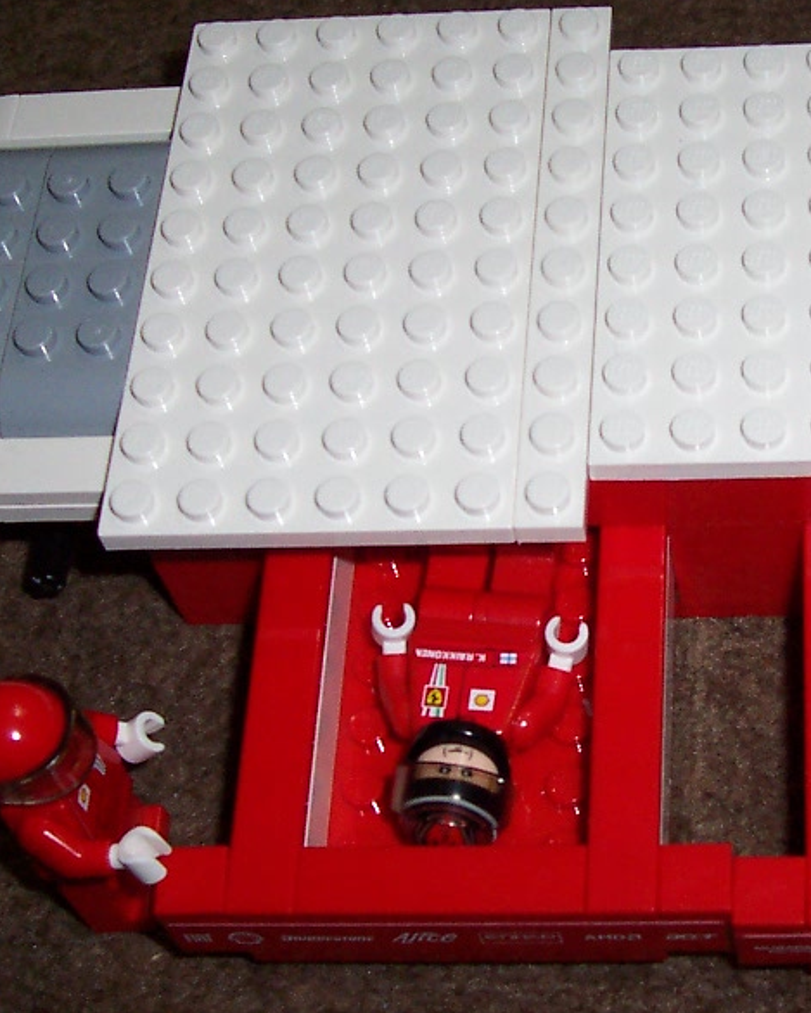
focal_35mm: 74
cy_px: 551
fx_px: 2220
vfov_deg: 25.7
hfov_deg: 20.3
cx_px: 745
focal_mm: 5.6
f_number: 2.8
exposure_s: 1/60
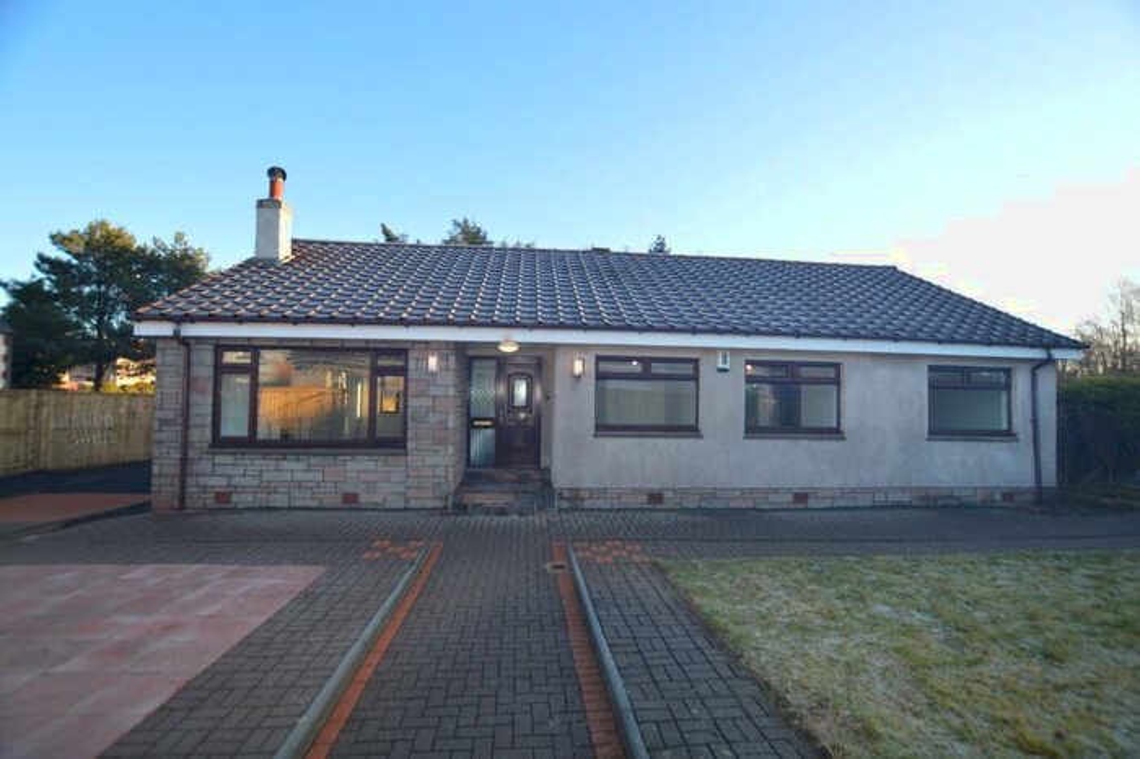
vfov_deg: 77.3
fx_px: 475
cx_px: 570
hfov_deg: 100.4
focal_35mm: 15
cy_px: 380
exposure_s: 1/160
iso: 100
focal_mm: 10
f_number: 4
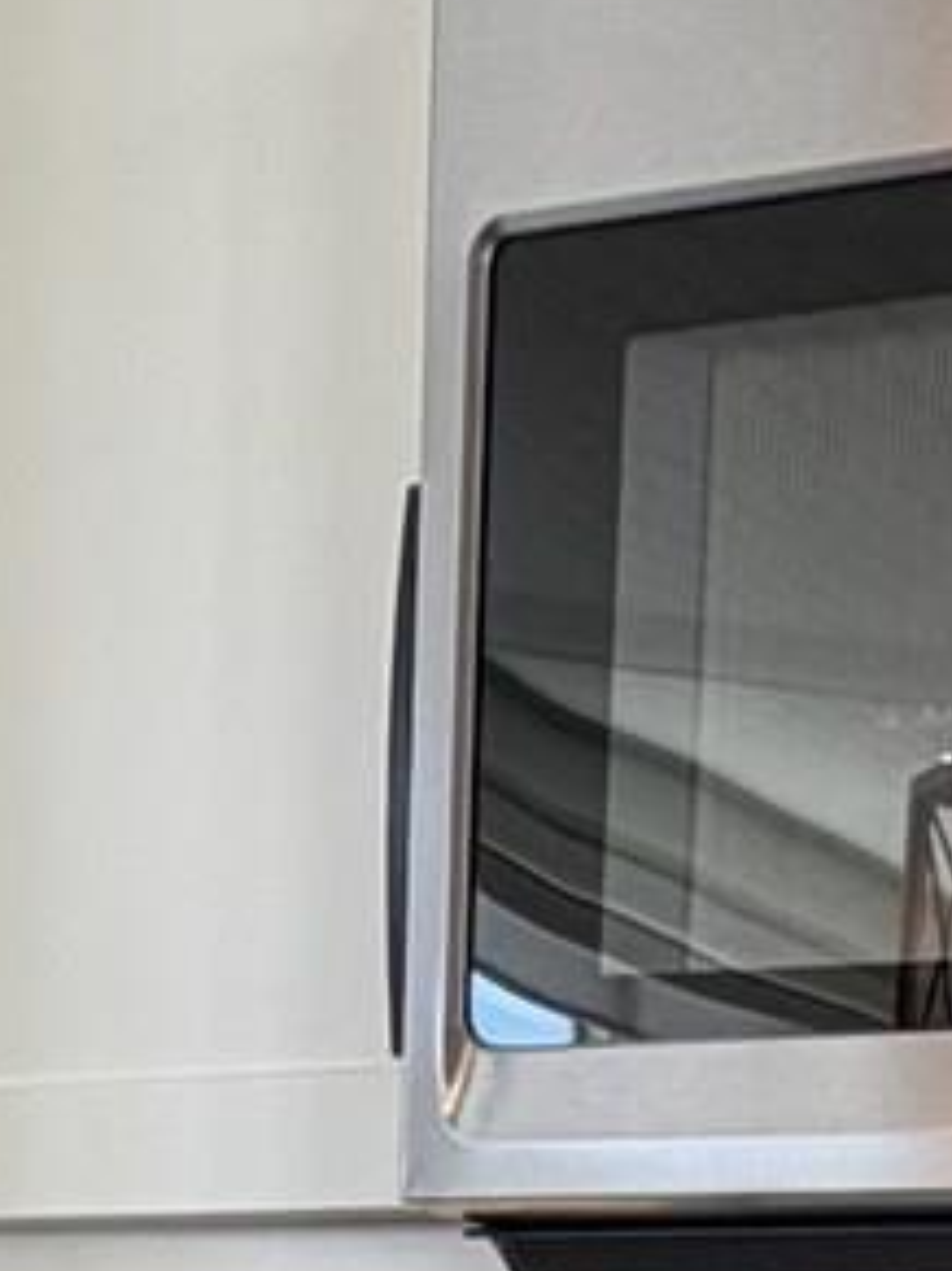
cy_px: 2725
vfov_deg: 14.1
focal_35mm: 111
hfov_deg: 13.3
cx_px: 603
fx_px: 4073
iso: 100
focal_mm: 2.22
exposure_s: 1/120
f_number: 2.2
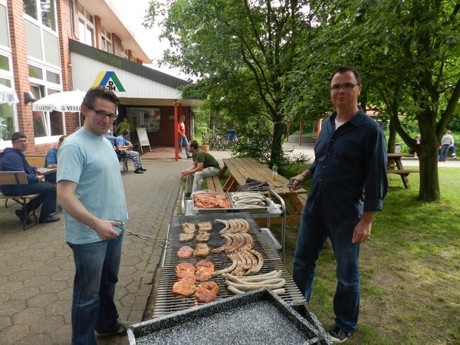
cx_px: 230
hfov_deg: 73.9
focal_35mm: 23
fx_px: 306
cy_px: 172
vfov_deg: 58.9
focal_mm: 4
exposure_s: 1/200
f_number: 3.4
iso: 160
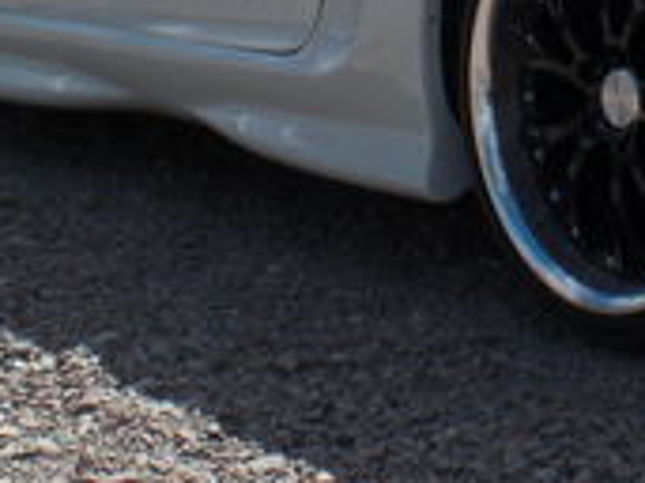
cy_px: -136
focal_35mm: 142
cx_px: 811
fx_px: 2644
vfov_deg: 10.2
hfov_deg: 13.5
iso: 64
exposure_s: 1/320
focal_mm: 6.3
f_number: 5.6
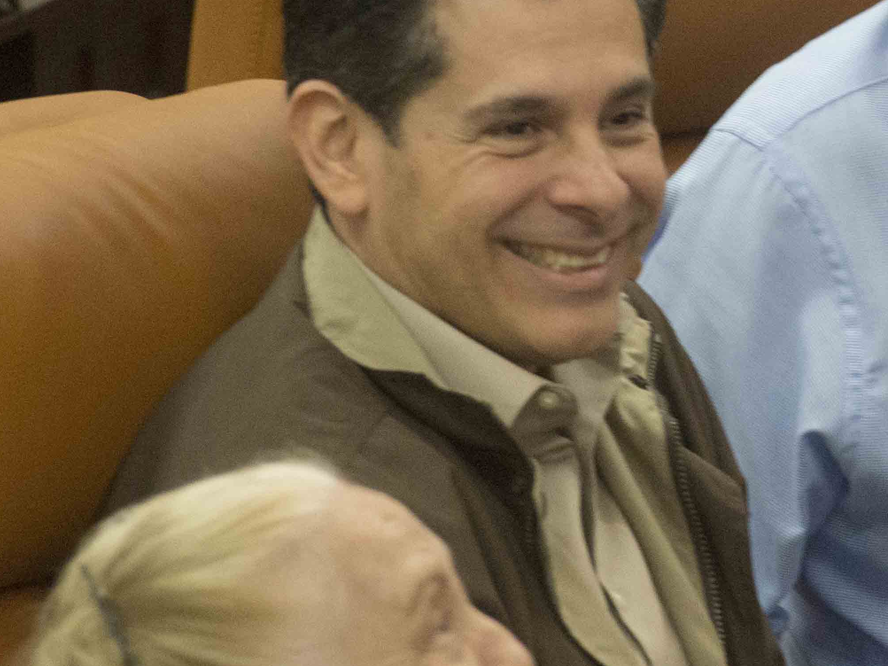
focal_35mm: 866
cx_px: 1300
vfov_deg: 1.7
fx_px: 22211
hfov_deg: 2.3
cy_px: 157
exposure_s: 1/125
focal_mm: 300
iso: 5000
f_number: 5
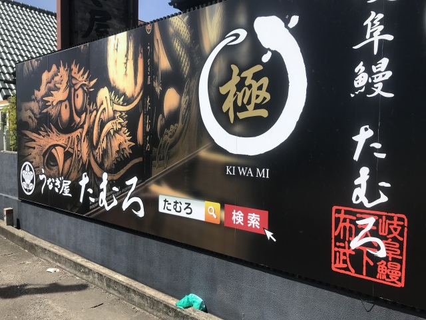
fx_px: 345
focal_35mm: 28
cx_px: 213
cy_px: 160
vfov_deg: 49.7
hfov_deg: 63.4
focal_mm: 3.99
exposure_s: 1/1880
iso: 20
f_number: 1.8
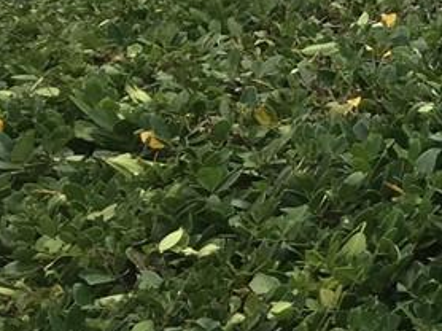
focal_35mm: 167
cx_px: 1232
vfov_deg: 8.7
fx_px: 2131
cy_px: -154
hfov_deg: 9.7
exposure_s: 1/484
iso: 25
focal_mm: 4.15
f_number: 2.2
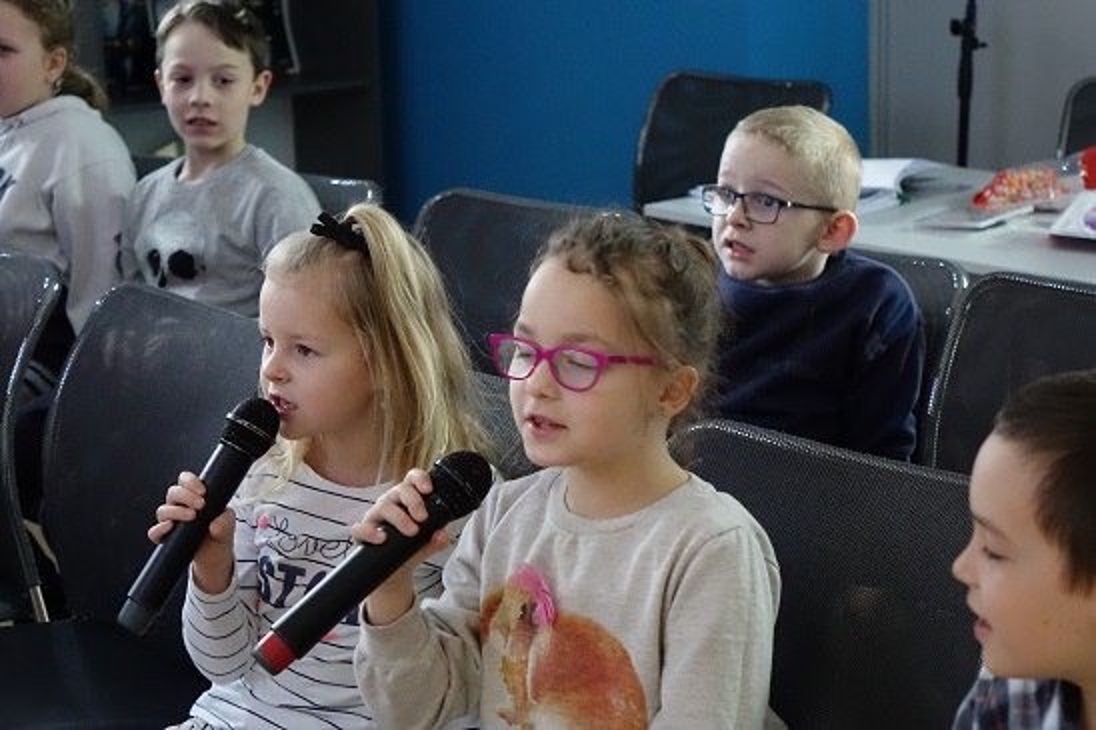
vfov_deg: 17.1
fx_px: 2435
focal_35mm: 80
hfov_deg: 25.4
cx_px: 548
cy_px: 365
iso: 3200
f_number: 2.8
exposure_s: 1/80
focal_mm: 29.37
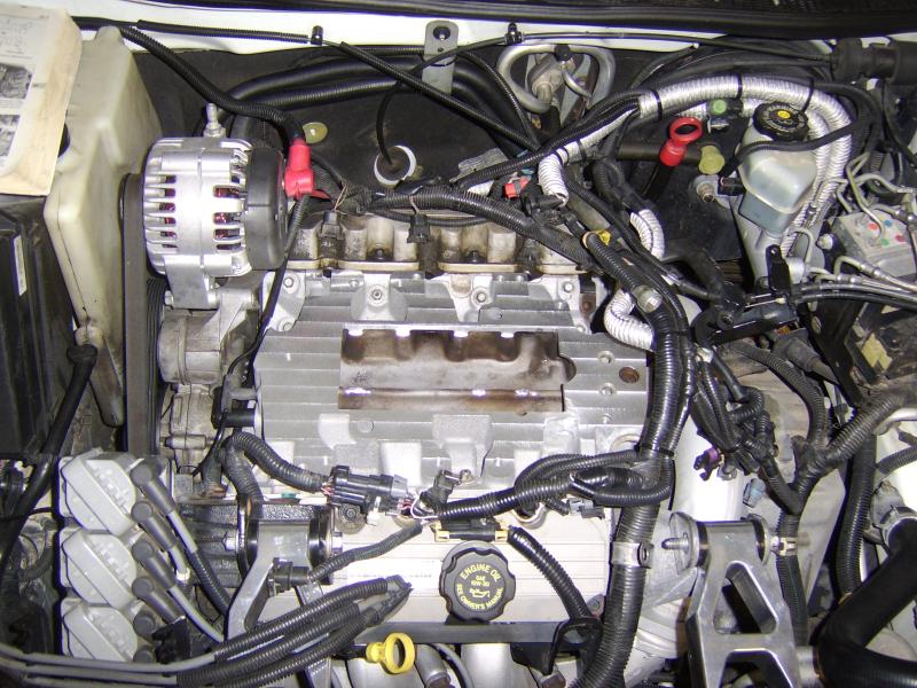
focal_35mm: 31
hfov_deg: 58.4
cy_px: 344
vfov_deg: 45.4
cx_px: 458
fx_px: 821
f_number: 2.7
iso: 141
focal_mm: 8.13
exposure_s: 1/30
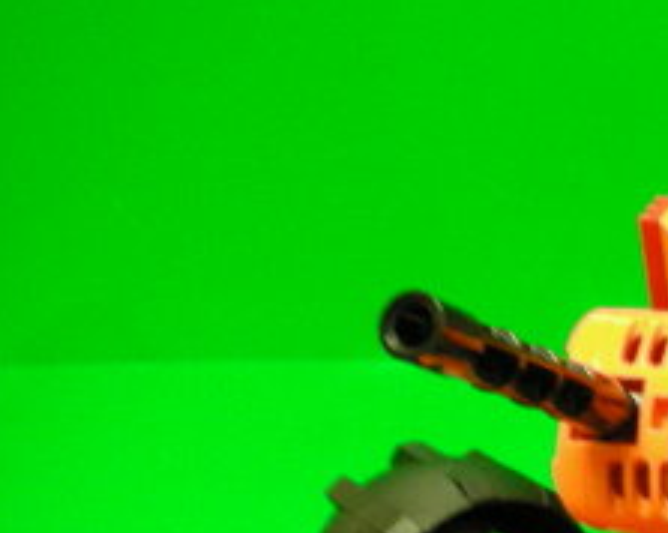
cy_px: 398
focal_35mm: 98
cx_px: 827
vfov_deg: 15.6
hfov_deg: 18.4
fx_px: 1936
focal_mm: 5.8
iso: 200
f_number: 3
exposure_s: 1/2.5
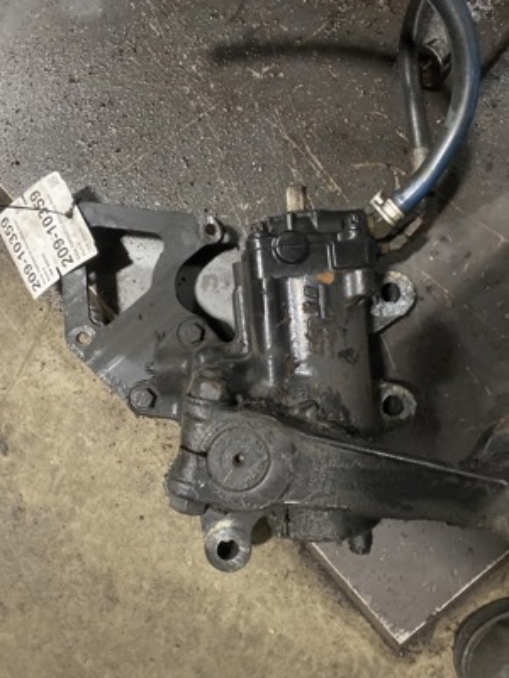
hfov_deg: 53.1
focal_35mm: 26
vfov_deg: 67.3
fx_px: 510
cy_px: 339
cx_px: 254
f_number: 1.8
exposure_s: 1/30
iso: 1000
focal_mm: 4.25
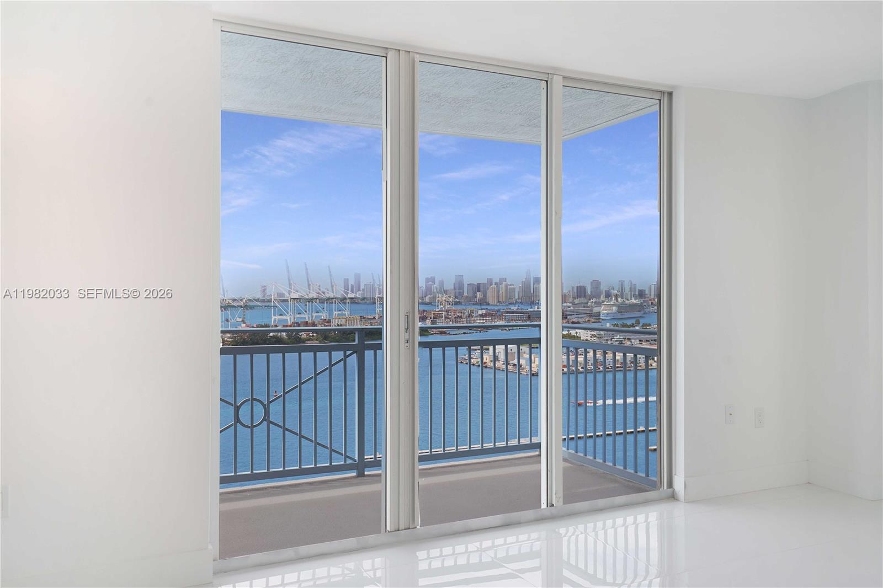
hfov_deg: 63.7
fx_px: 711
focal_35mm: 29
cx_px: 442
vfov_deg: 44.9
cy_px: 294
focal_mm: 29
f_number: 8
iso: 200
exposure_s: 1/200
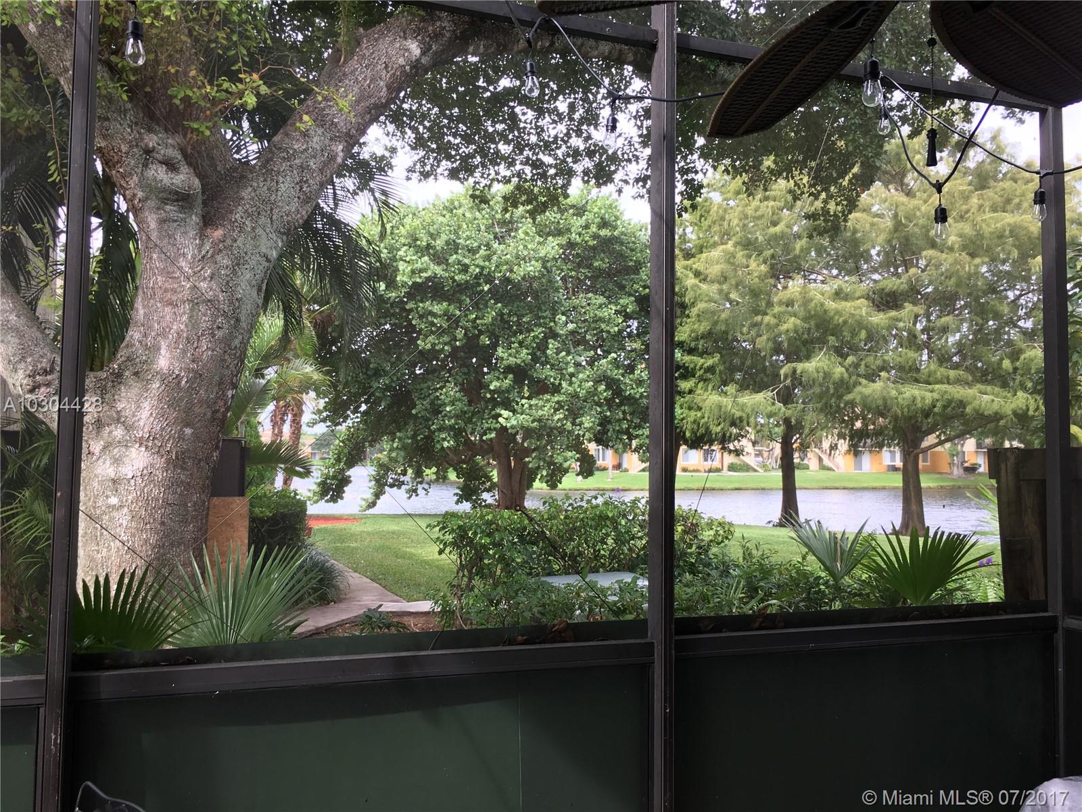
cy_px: 406
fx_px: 906
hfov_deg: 61.7
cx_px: 541
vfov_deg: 48.2
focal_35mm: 29
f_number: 2.2
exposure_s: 1/122
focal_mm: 4.15
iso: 25
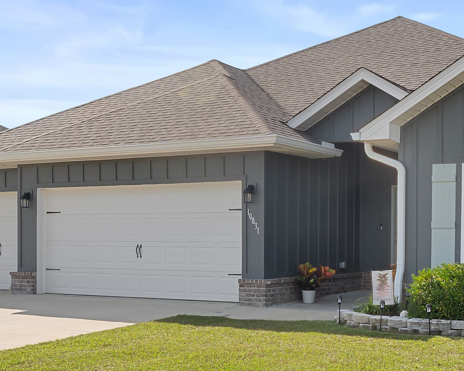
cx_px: 315
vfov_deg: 26.6
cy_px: 243
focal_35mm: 57
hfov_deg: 32.8
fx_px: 780
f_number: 8
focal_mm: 18.6
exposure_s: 1/500
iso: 400
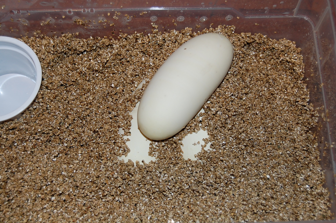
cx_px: 168
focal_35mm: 57
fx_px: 532
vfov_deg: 23.7
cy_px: 112
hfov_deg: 35.1
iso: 400
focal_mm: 38
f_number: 5
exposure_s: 1/60
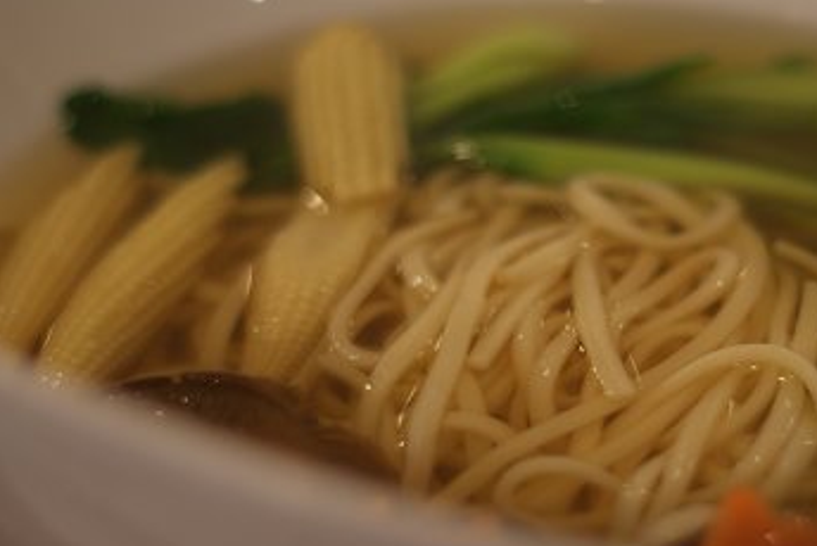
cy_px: 258
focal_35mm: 131
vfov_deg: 10.5
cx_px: 632
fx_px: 2975
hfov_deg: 15.5
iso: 100
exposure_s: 1/30
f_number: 1.7
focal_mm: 50
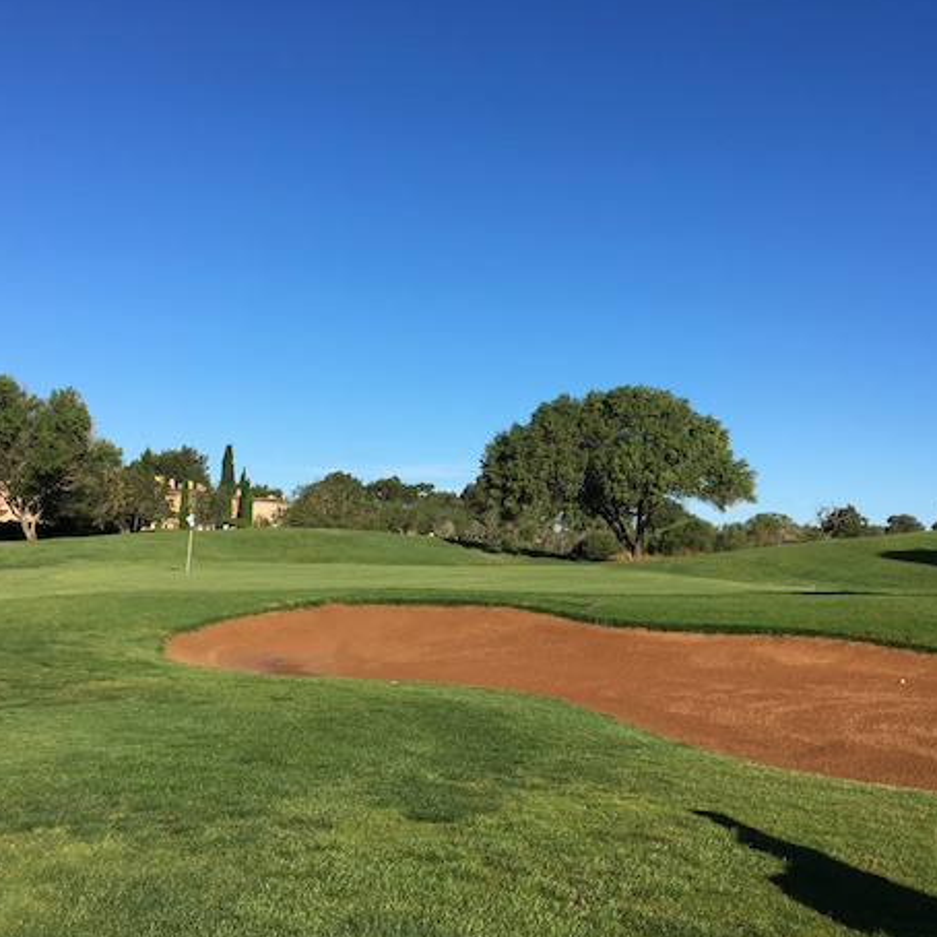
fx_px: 1072
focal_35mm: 35
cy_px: 465
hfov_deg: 47.2
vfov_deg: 47.2
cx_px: 431
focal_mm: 4.15
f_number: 2.2
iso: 25
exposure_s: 1/1832
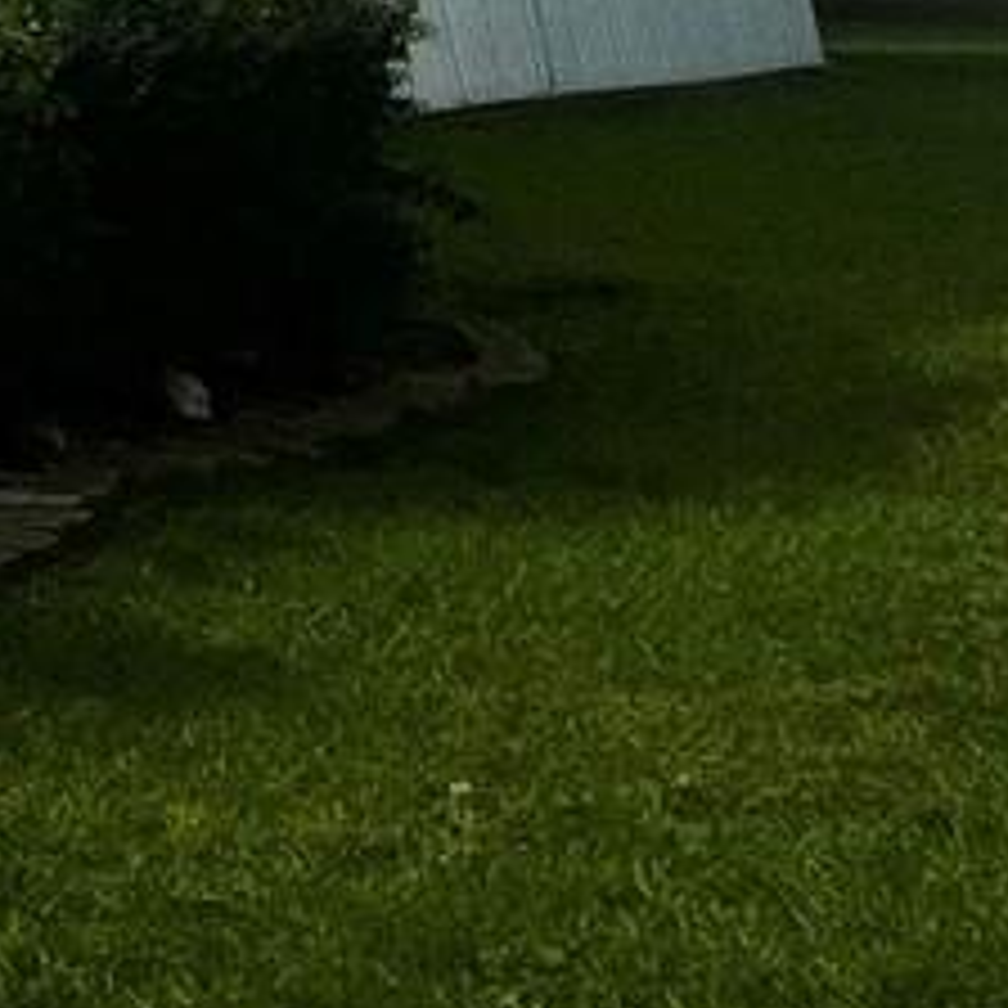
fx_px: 2701
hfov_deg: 13.2
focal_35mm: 82
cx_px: -1634
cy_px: -909
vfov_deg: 16.8
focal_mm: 1.57
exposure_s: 1/5236
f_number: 1.8
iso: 32
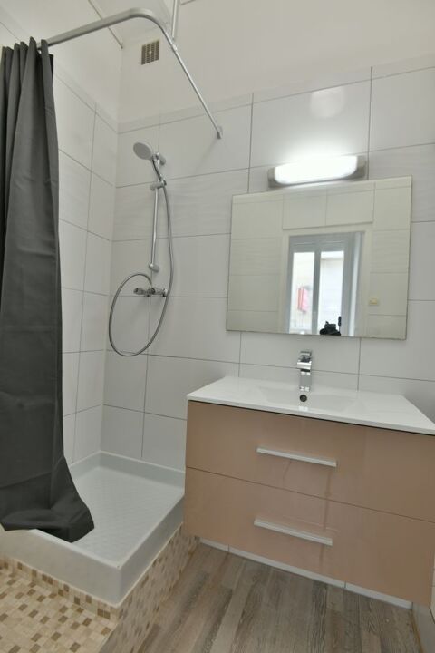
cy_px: 326
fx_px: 290
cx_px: 218
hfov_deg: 73.7
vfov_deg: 96.7
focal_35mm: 16
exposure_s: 1/13
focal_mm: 16
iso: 400
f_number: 7.1
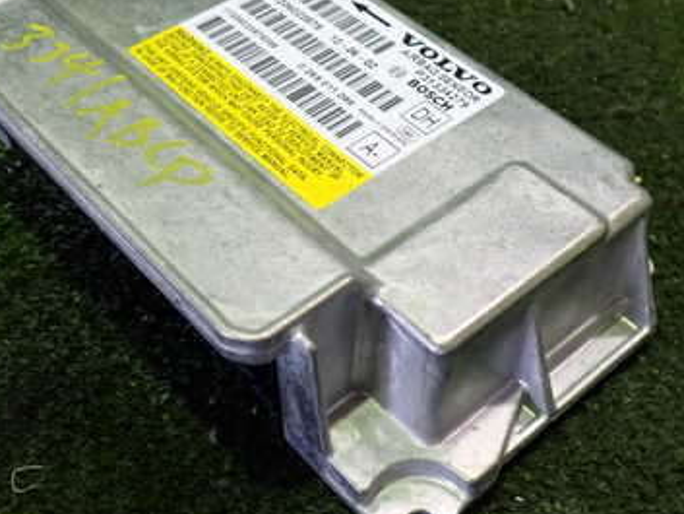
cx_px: 310
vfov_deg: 28.4
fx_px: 1008
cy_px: 173
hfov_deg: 37.4
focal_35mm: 51
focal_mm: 5.4
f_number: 2.3
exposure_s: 1/30
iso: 320
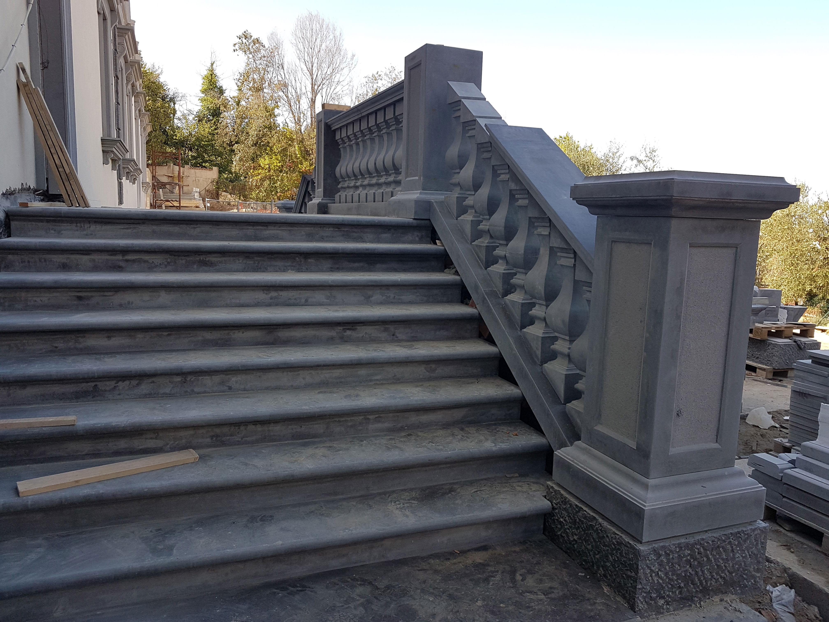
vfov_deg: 53.1
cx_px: 414
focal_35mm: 26
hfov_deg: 67.3
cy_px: 311
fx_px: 623
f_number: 1.7
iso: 40
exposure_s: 1/548
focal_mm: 4.2
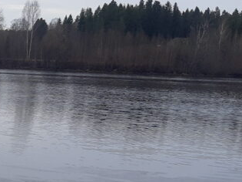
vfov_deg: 12.1
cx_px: -122
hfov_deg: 15.3
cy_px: 238
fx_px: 832
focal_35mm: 119
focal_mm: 3.93
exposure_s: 1/596
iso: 40
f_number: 1.7
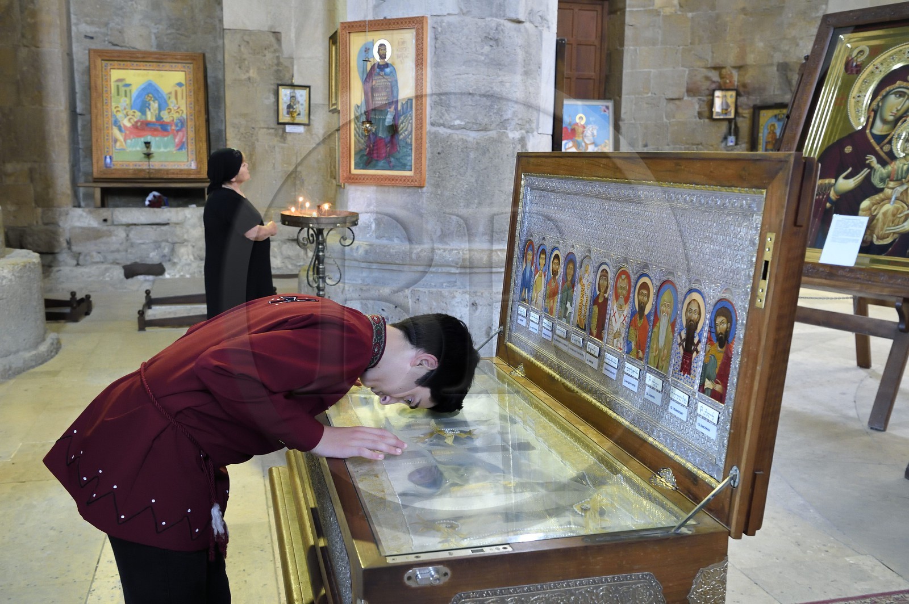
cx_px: 454
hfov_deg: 54.5
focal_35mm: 35
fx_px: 883
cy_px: 302
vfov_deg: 37.8
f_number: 7.1
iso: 4500
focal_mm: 35
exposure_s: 1/40
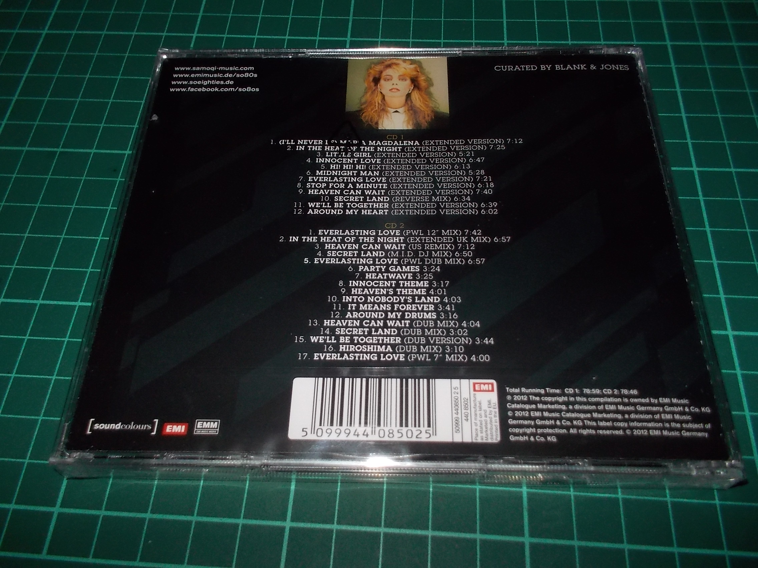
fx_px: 635
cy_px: 284
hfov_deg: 61.7
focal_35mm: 29
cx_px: 379
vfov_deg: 48.2
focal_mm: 4.1
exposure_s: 1/30
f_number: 3.3
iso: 200
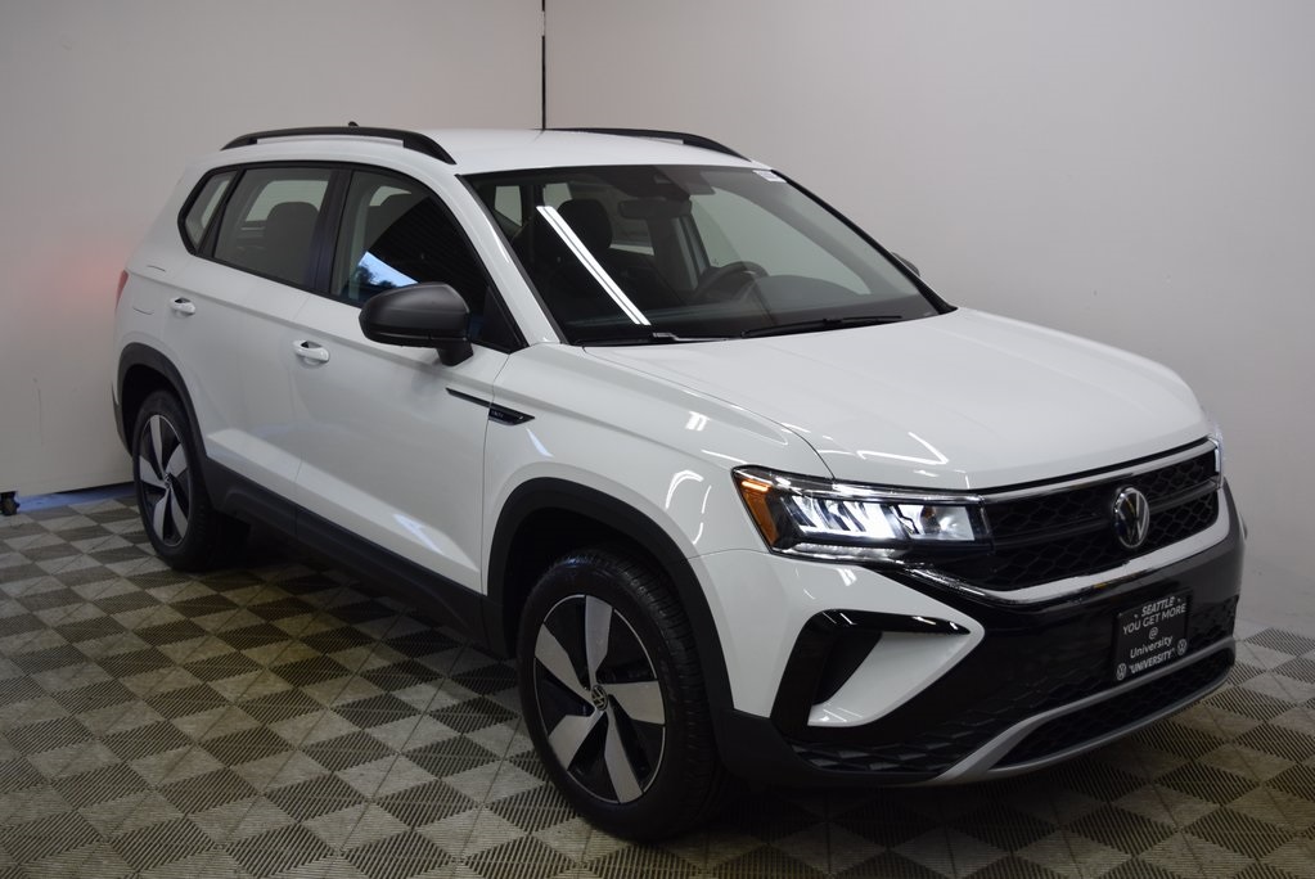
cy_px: 440
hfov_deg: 47.9
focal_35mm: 40
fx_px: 1481
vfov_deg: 33.1
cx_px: 658
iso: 400
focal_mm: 27
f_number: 5
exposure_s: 1/100
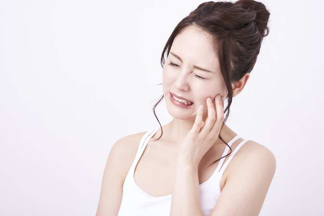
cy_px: 108
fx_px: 765
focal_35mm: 85
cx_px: 162
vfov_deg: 16.1
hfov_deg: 23.9
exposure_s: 1/125
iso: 100
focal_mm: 85
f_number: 6.3
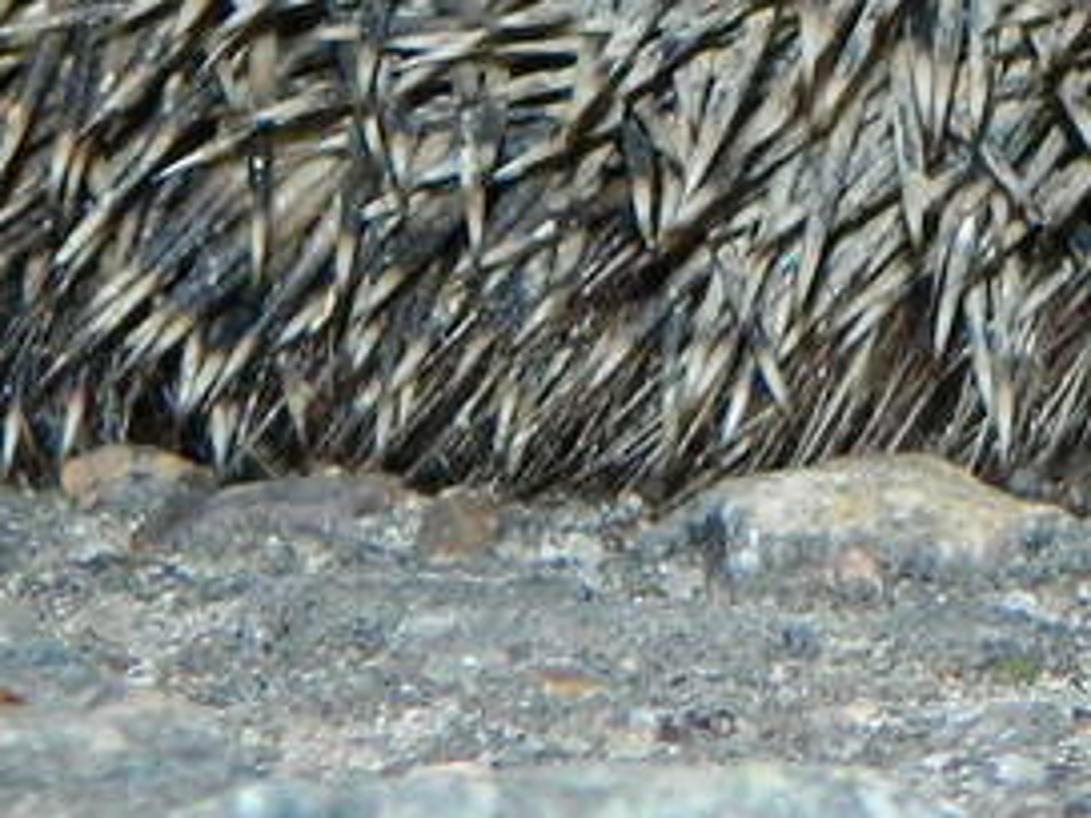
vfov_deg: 4.4
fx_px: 10558
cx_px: 1989
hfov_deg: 5.8
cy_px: -614
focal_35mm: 335
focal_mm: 10.2
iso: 200
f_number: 3.8
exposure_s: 1/30
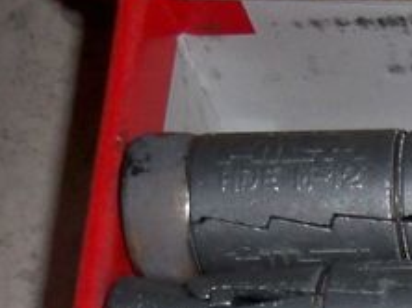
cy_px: 616
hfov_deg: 11.2
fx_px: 1878
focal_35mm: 158
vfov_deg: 8.8
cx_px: 852
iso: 200
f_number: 3.1
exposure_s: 1/60
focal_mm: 6.3
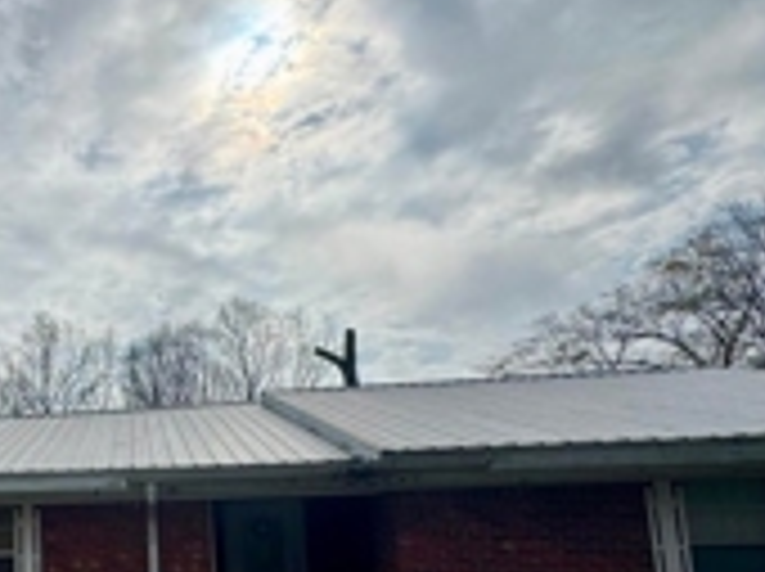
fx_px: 728
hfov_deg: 46.0
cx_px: -9
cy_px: 459
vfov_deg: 41.0
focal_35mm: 33
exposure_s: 1/4367
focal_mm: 2.22
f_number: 2.2
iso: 32
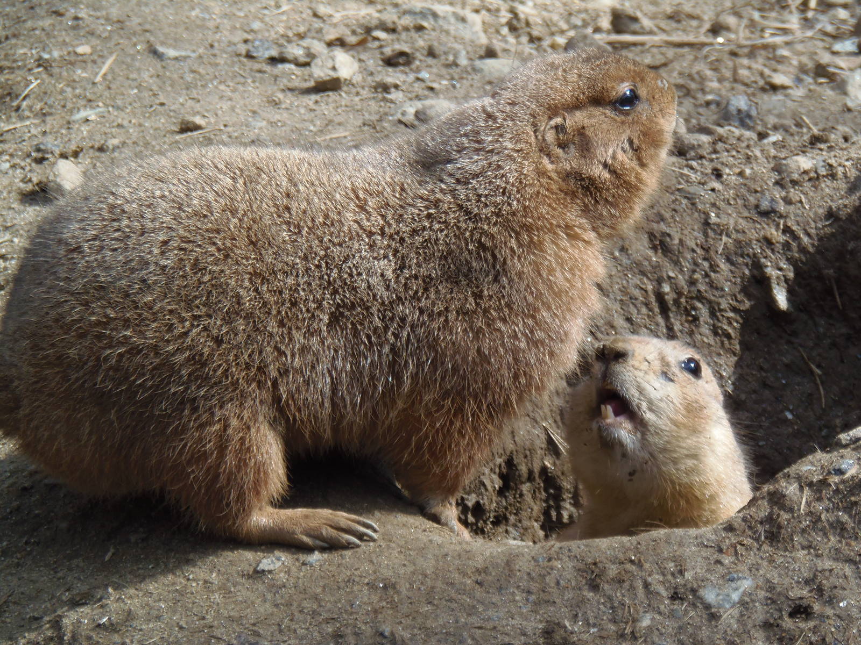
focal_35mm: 326
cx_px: 430
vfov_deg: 4.6
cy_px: 322
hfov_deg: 6.1
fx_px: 8109
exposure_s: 1/200
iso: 64
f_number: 5
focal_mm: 60.4
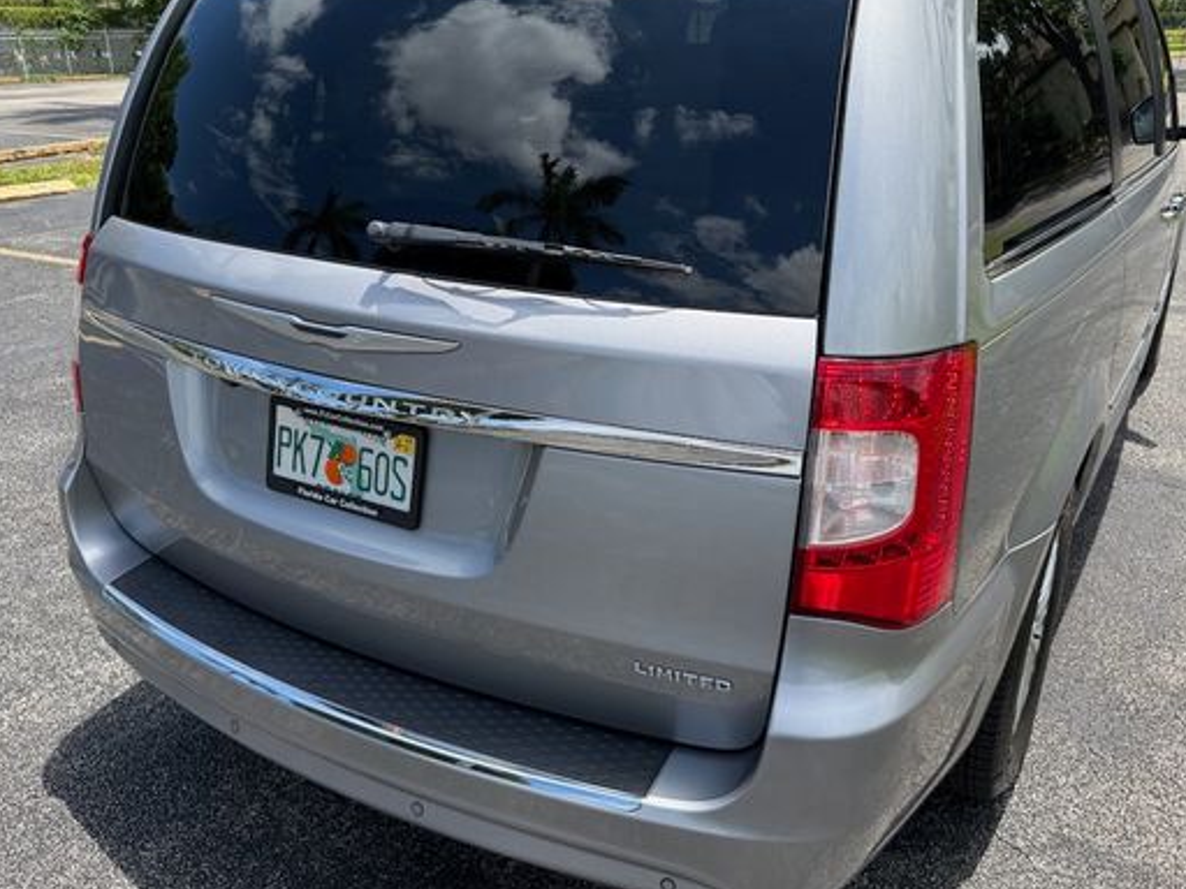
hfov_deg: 60.0
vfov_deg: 46.8
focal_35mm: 30
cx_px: 605
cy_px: 417
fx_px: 1028
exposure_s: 1/2907
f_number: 1.78
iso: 80
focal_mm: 6.76
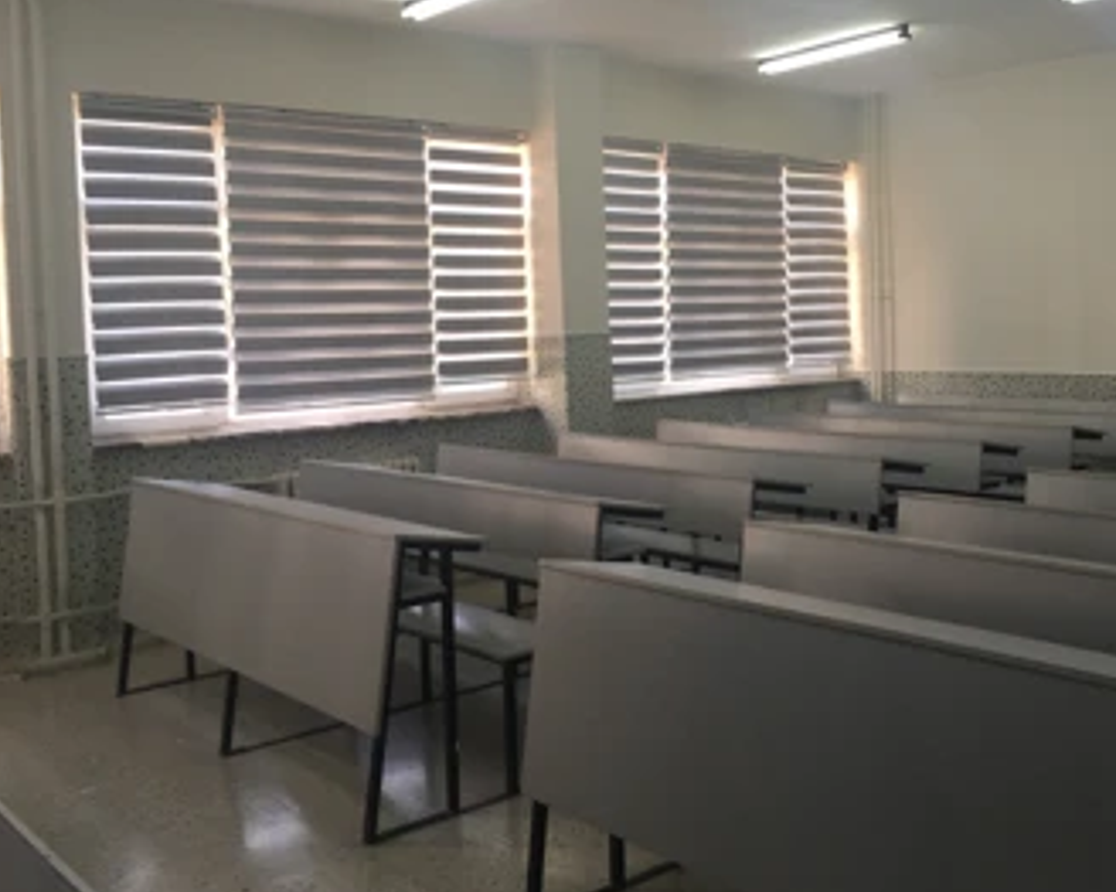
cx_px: 721
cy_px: 361
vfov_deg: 39.0
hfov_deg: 47.4
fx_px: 1254
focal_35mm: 38
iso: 32
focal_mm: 4.15
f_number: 2.2
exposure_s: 1/50
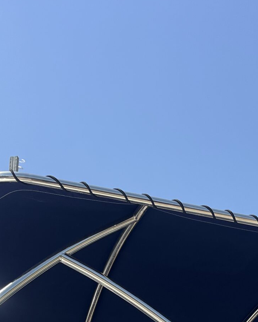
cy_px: 332
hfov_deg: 21.1
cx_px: 193
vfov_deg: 25.0
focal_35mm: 72
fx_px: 687
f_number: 1.6
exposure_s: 1/3876
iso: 50
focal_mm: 5.1
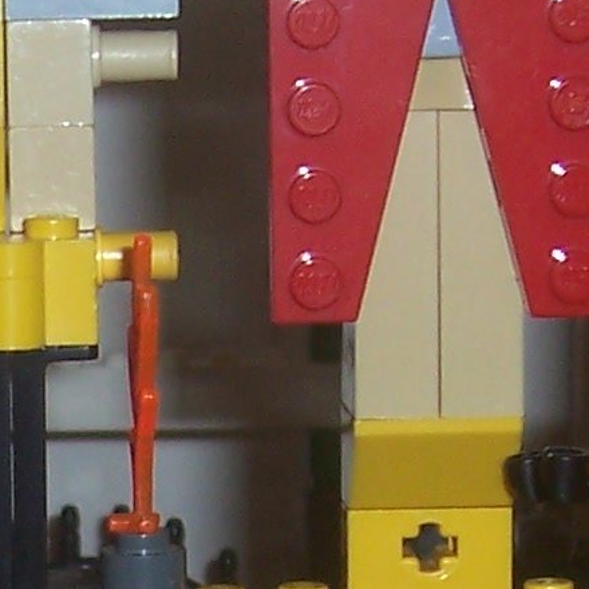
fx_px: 4158
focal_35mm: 216
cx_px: -126
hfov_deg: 8.0
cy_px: 755
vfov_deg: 8.0
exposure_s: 1/60
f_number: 3
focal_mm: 7
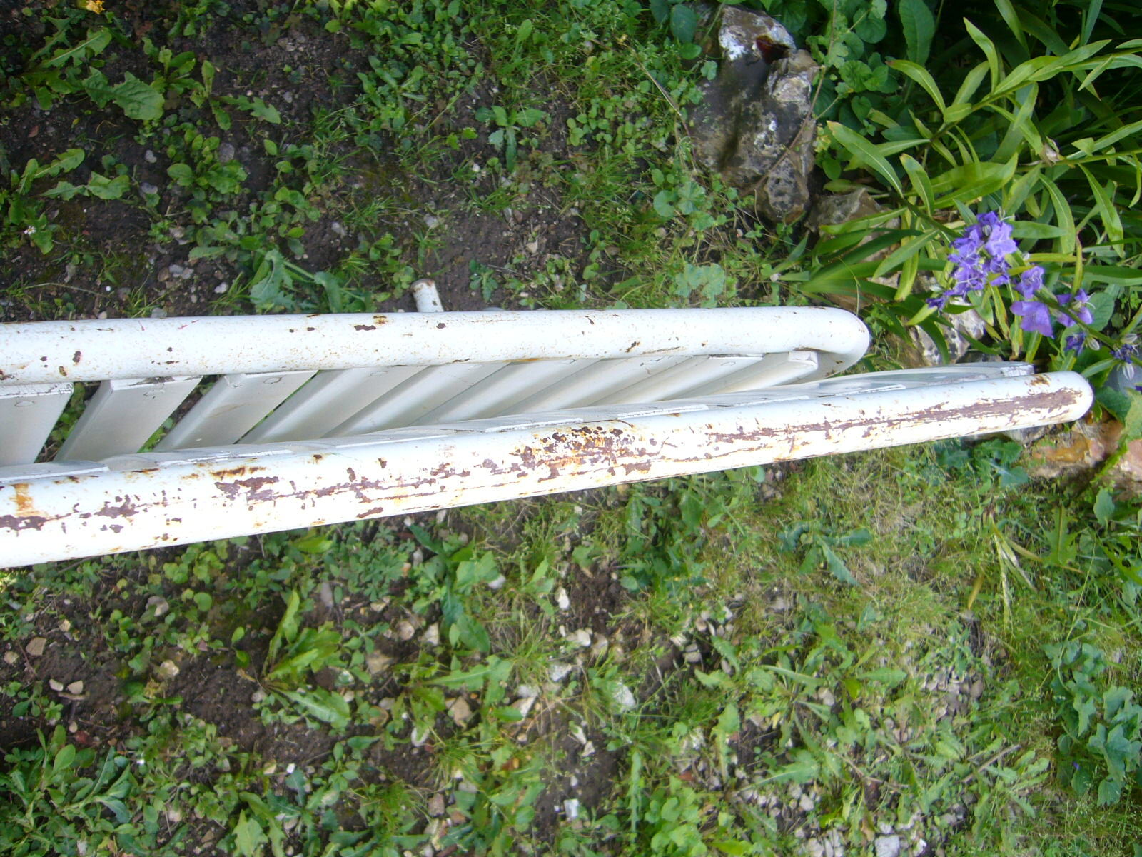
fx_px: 1155
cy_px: 428
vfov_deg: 40.7
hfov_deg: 52.6
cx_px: 571
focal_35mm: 35
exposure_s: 1/60
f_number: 2.8
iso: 80
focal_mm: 5.8
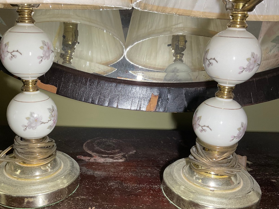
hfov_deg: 51.0
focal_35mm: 36
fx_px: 290
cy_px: 119
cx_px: 112
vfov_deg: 39.6
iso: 64
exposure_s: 1/87
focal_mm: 3
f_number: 1.8
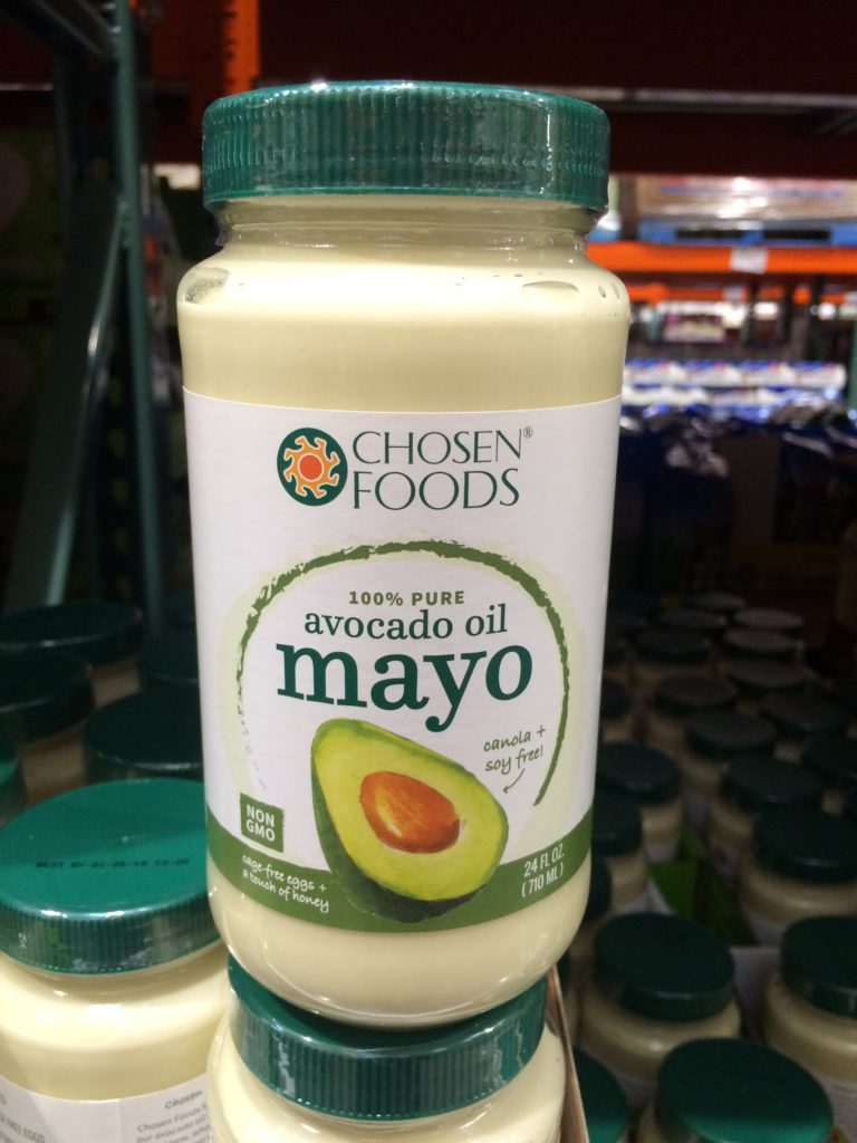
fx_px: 957
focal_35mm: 29
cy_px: 572
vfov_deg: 61.7
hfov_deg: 48.2
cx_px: 428
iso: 125
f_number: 2.2
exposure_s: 1/30
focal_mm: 4.15
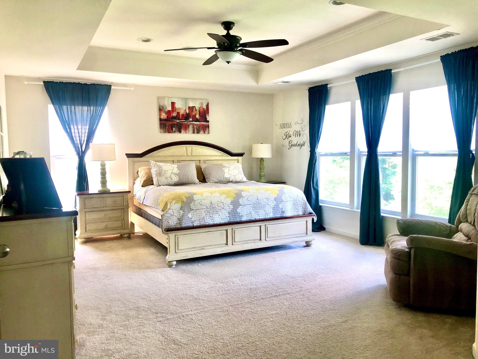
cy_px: 180
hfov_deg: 63.4
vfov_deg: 49.7
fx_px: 387
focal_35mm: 28
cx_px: 239
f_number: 1.8
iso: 32
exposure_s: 1/30
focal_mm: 4
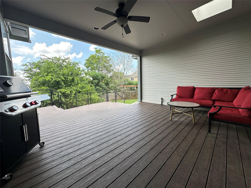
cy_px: 94
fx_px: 102
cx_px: 126
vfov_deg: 85.7
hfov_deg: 102.1
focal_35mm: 14
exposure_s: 1/292
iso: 40
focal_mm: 2.22
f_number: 2.2
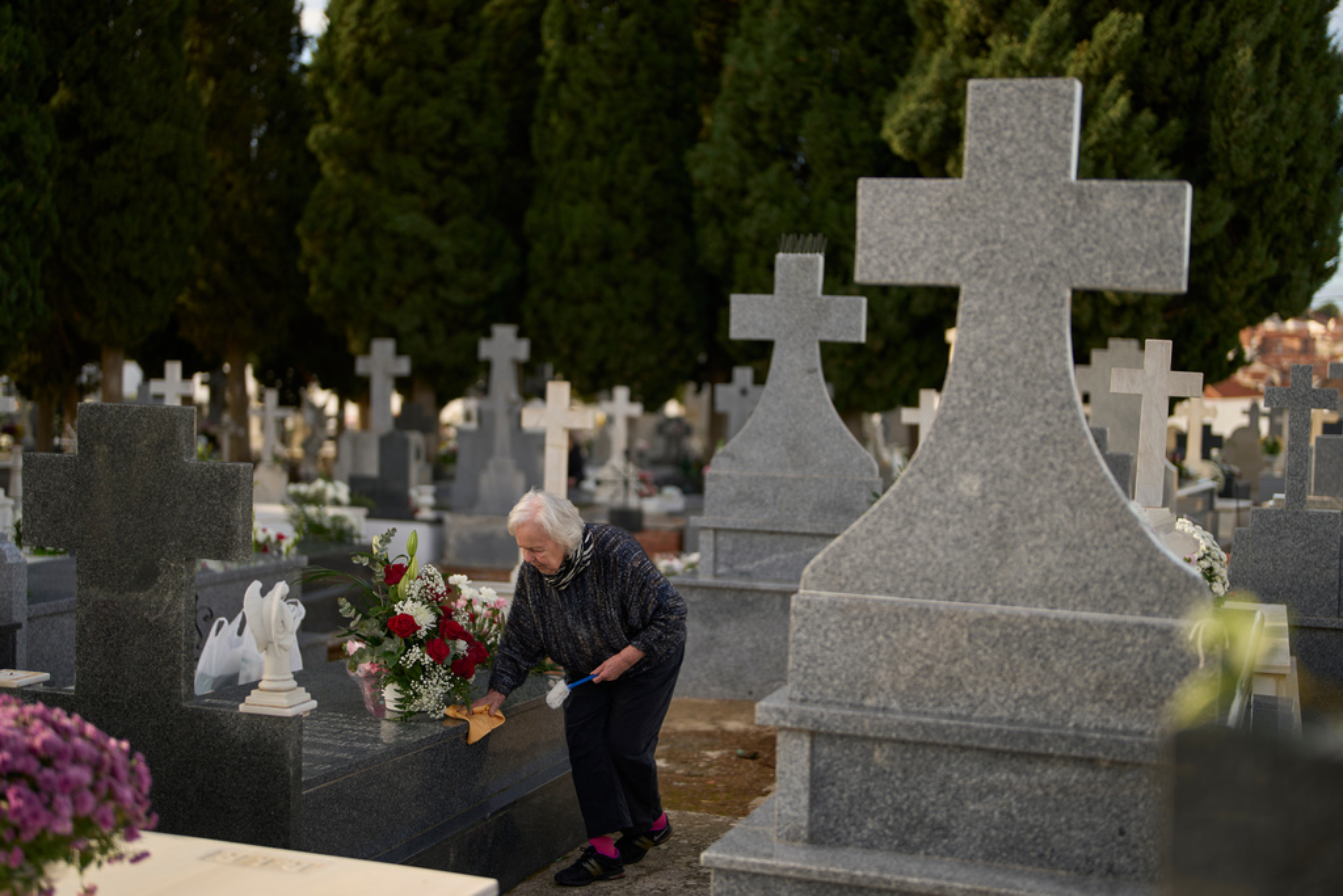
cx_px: 672
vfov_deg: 27.0
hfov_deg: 39.6
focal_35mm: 50
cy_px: 448
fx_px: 1865
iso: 50
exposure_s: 1/1600
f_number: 1.2
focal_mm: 50
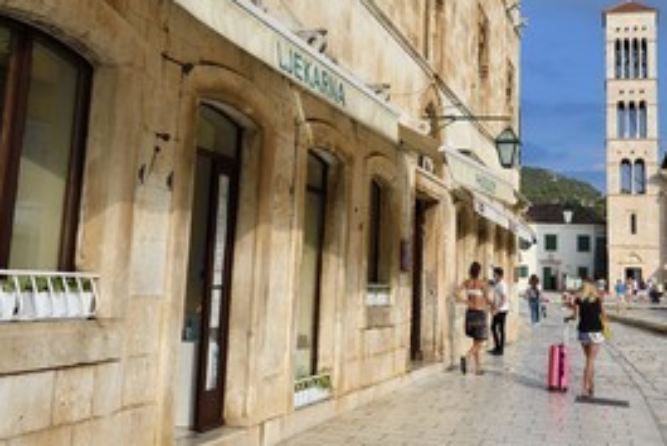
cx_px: 381
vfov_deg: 29.0
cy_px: 134
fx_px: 853
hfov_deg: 42.6
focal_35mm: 46
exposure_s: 1/400
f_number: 10
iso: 200
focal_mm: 29
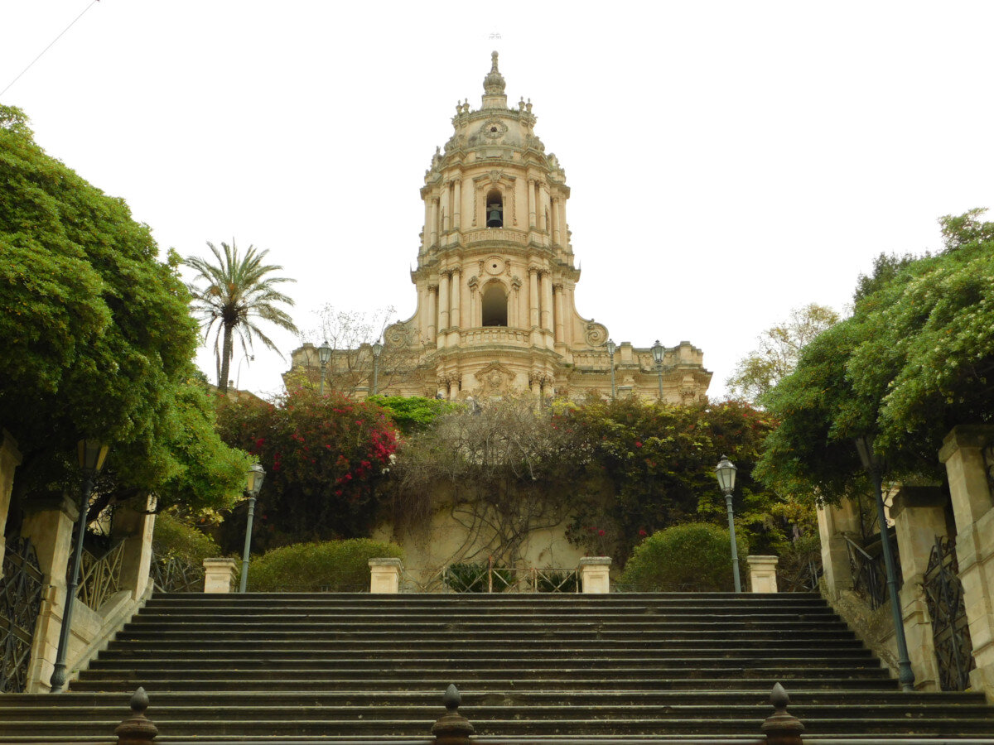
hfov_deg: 46.8
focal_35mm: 40
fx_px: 1149
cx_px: 497
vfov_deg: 36.0
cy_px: 372
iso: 125
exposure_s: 1/800
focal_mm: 7.1
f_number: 3.6
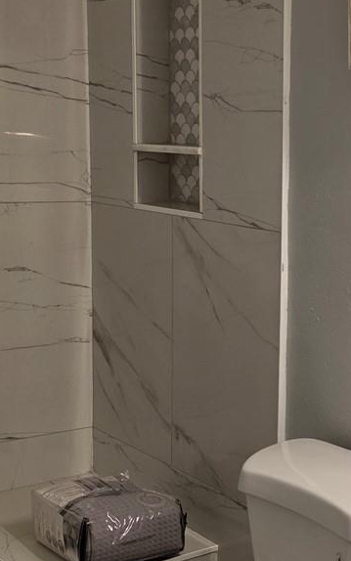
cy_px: 312
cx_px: 378
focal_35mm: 68
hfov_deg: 18.5
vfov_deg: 30.2
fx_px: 1040
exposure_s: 1/180
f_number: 1.7
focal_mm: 6.3
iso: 125
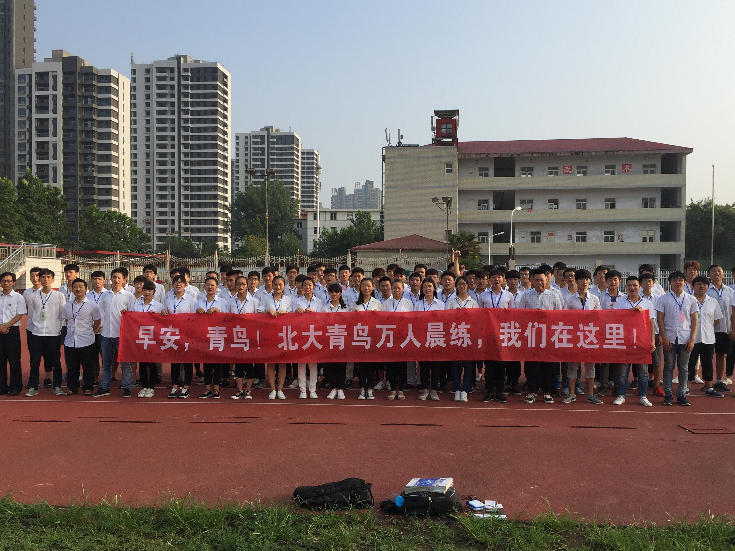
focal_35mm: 33
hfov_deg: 55.3
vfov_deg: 42.9
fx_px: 701
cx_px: 379
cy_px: 287
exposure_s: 1/1199
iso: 32
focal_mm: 4.15
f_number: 2.2
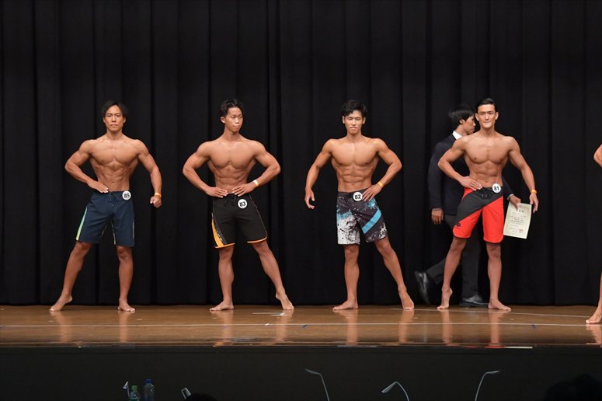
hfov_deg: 13.7
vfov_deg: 9.1
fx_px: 2507
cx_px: 301
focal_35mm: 150
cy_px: 200
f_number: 5.6
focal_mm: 100
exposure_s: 1/400
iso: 6400
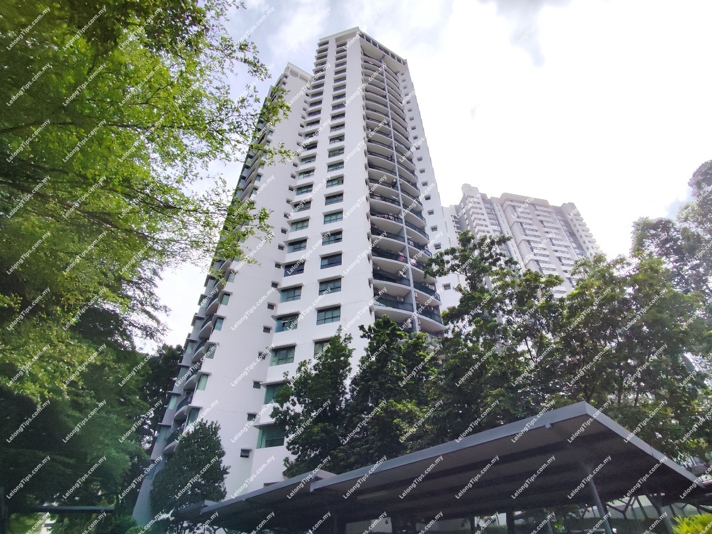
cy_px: 267
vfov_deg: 78.1
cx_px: 356
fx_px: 329
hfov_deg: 94.5
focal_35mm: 16
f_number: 2.2
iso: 50
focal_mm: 1.65
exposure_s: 1/2281
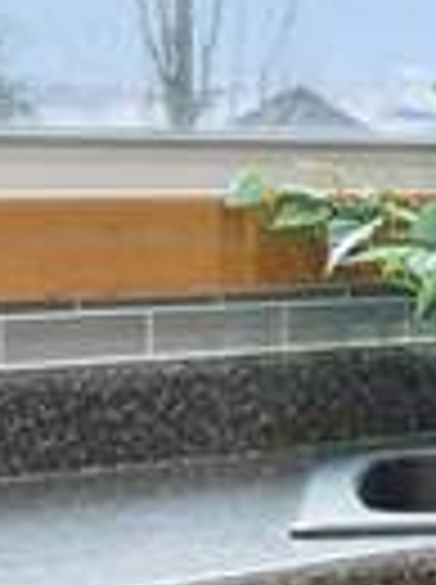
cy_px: 92
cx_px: 1339
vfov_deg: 12.2
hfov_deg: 7.9
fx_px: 2713
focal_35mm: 161
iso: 500
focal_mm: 17
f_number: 8
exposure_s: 1/13
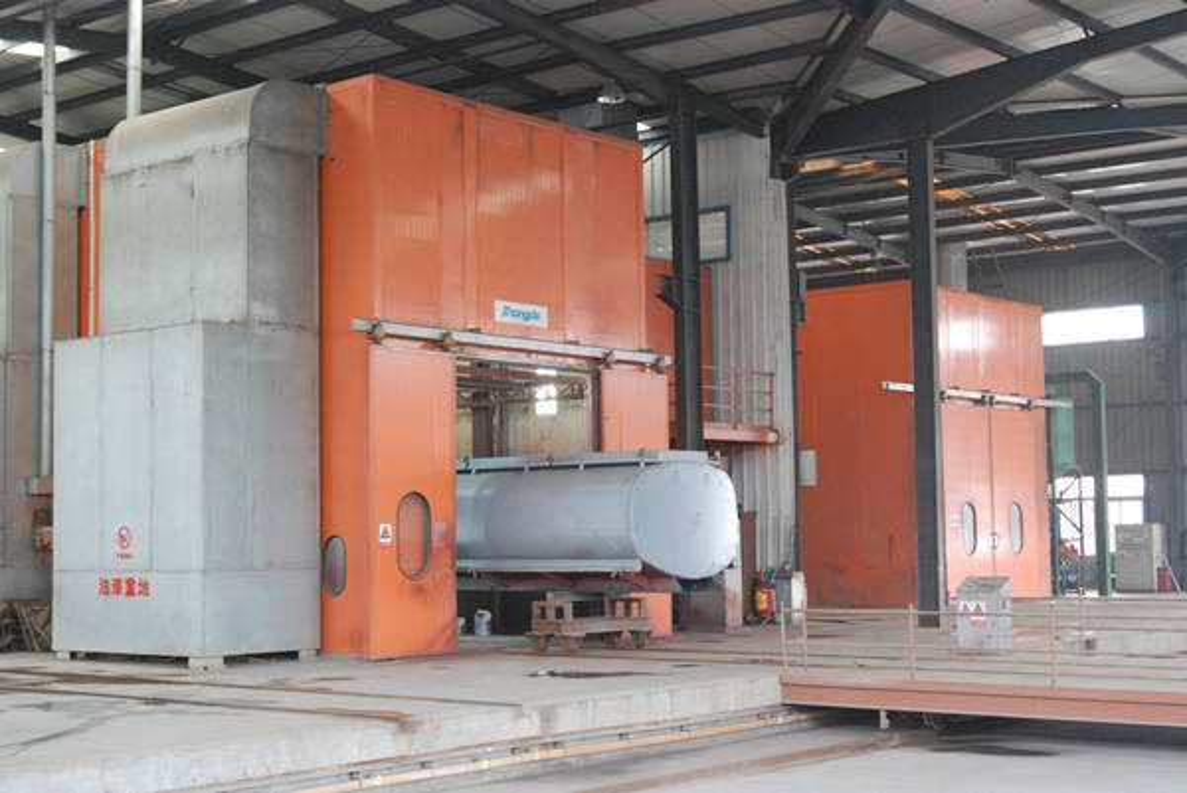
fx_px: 1732
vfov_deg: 25.8
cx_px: 594
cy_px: 396
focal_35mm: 52
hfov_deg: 37.8
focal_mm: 35
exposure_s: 1/20
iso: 1600
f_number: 8
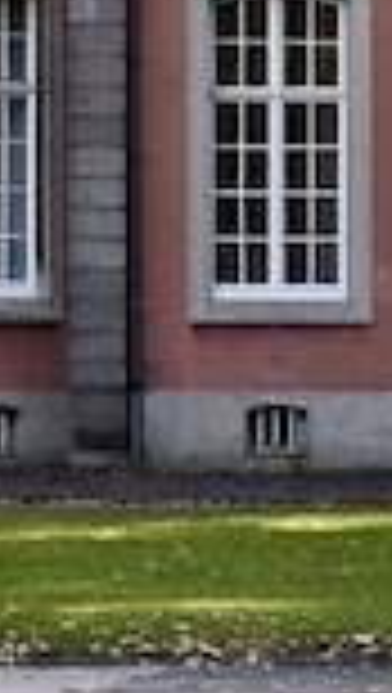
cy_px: -83
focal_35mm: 279
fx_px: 5139
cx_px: -234
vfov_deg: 7.7
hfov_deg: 4.3
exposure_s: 1/200
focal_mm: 40
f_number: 7.1
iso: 400
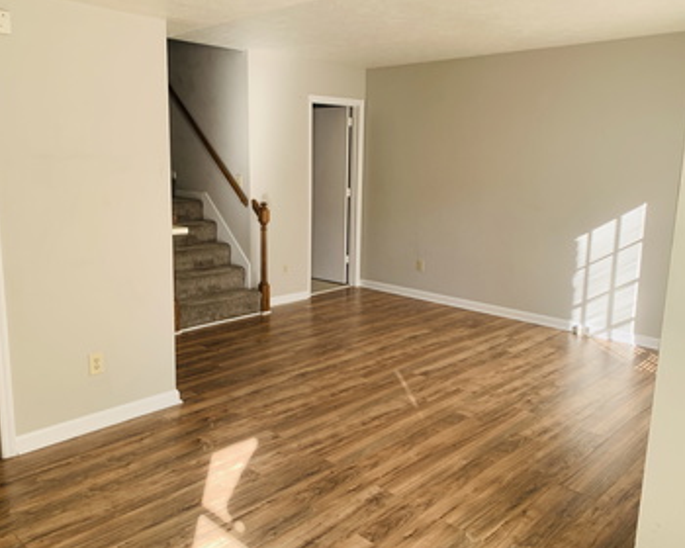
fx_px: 588
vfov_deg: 50.0
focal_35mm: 29
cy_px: 276
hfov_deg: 60.4
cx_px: 344
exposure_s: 1/121
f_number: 1.8
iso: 64
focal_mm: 4.25
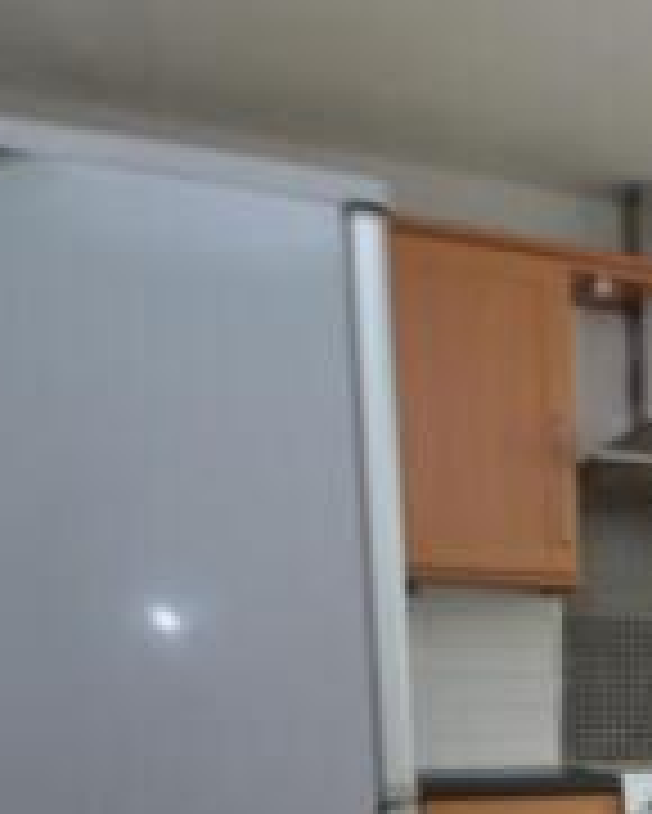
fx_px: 1229
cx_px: 1111
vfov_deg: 32.6
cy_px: 875
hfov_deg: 21.6
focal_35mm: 51
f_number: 4
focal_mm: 10
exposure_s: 1/60
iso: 400
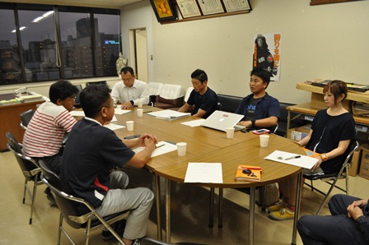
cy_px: 122
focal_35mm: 27
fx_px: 277
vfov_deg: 47.9
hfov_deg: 67.4
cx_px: 184
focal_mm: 18
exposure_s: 1/160
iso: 2000
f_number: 5
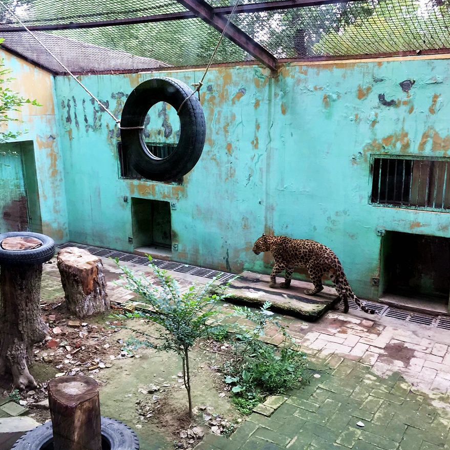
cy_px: 228
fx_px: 515
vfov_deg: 47.2
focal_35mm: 35
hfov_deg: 47.1
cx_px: 201
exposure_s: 1/100
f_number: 2.2
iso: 40
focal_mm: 4.15
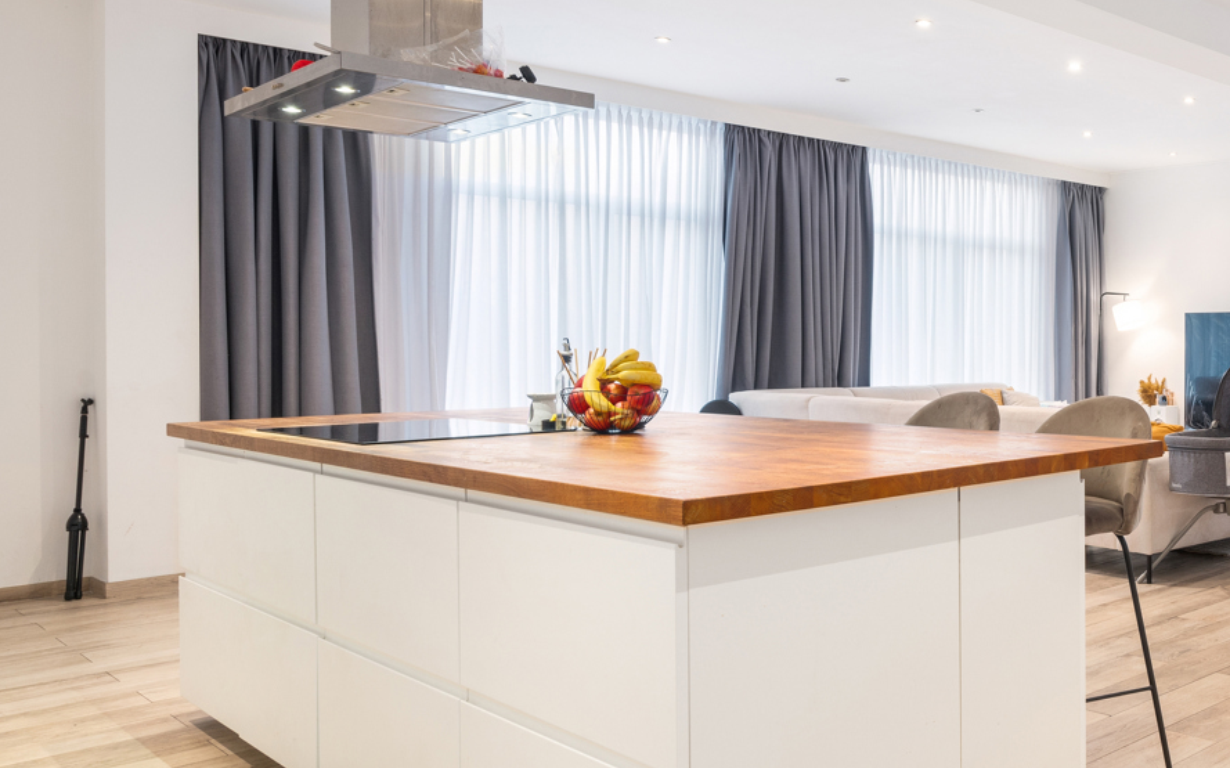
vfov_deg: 38.3
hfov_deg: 50.6
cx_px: 1139
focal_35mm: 33
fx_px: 1106
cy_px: 392
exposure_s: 1.6
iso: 250
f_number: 11
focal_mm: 16
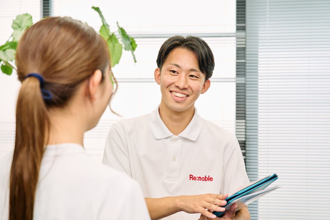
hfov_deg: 28.8
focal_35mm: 70
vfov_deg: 19.5
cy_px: 110
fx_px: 642
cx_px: 165
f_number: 5
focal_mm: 70
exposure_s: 1/160
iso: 1250
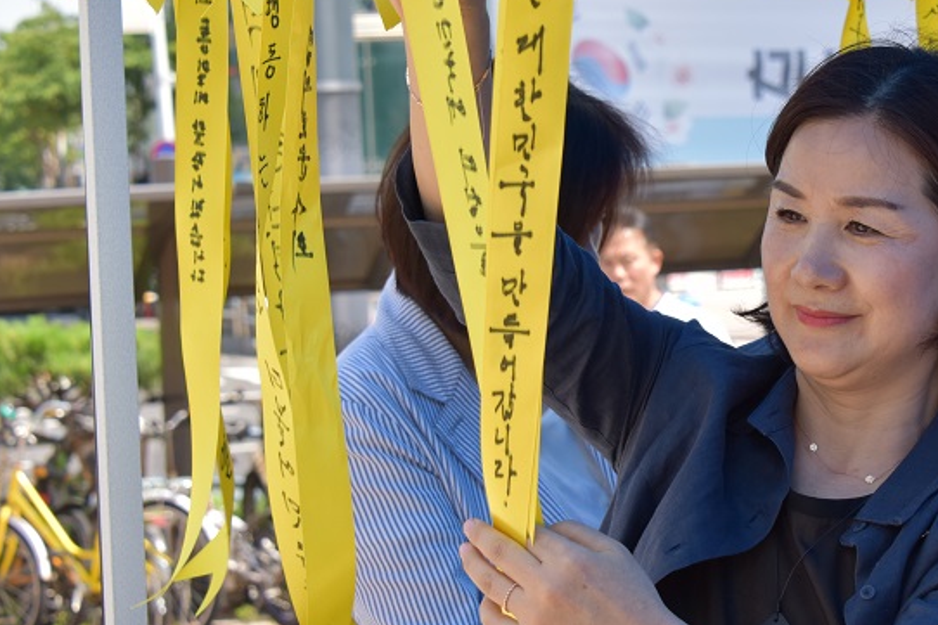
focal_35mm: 120
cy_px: 302
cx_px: 770
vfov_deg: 11.4
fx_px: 3126
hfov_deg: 16.9
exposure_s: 1/400
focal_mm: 65
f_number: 8
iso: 500
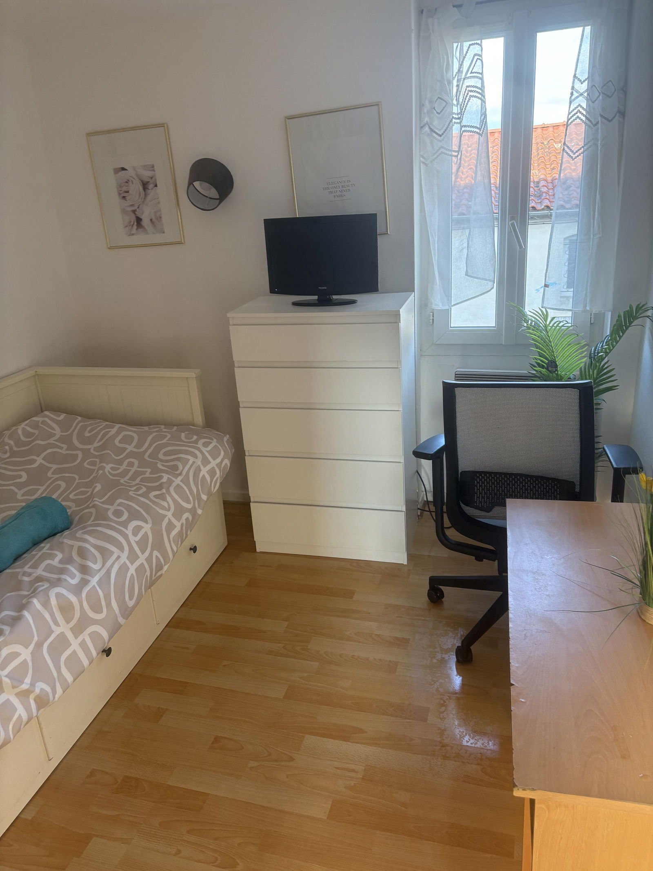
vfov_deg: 67.3
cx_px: 326
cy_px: 436
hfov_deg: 53.1
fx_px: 654
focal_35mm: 26
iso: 125
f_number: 1.6
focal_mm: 5.96
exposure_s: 1/91
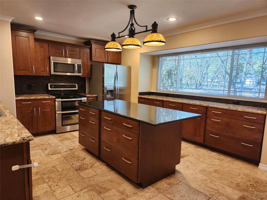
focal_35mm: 23
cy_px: 100
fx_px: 177
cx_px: 134
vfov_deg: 58.9
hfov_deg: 73.9
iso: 100
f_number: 1.8
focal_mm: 6.4
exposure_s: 1/120
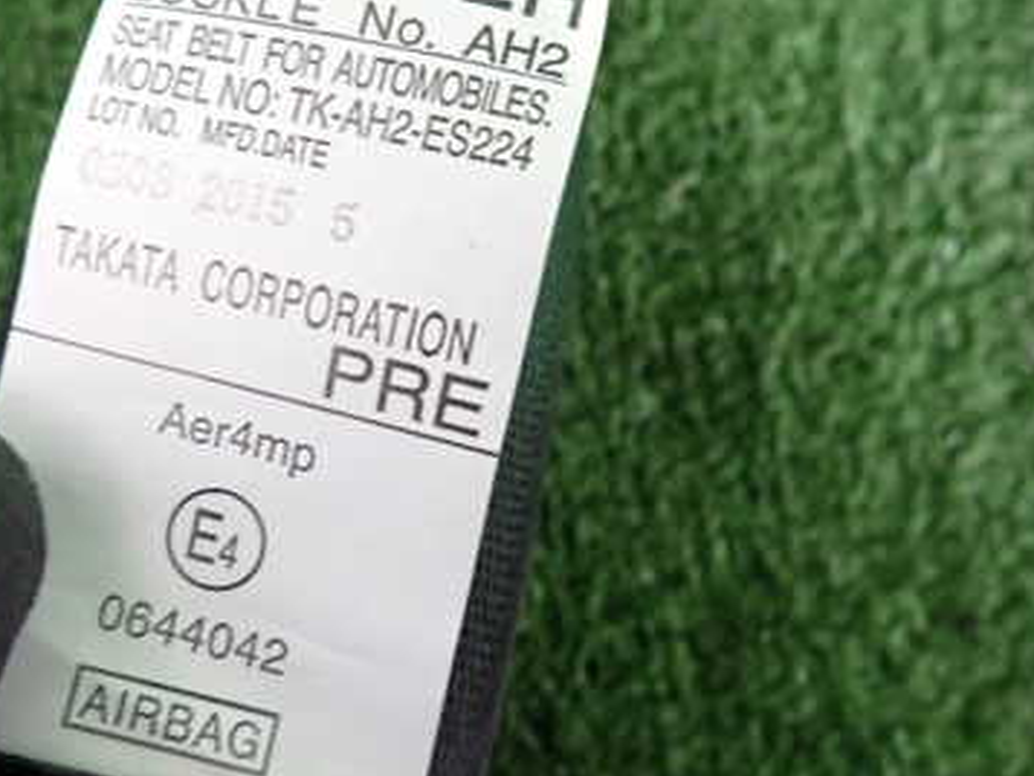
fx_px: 1255
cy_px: 345
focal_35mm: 42
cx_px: 365
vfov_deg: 34.3
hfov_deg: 44.3
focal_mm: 4.5
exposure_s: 1/30
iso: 250
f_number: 2
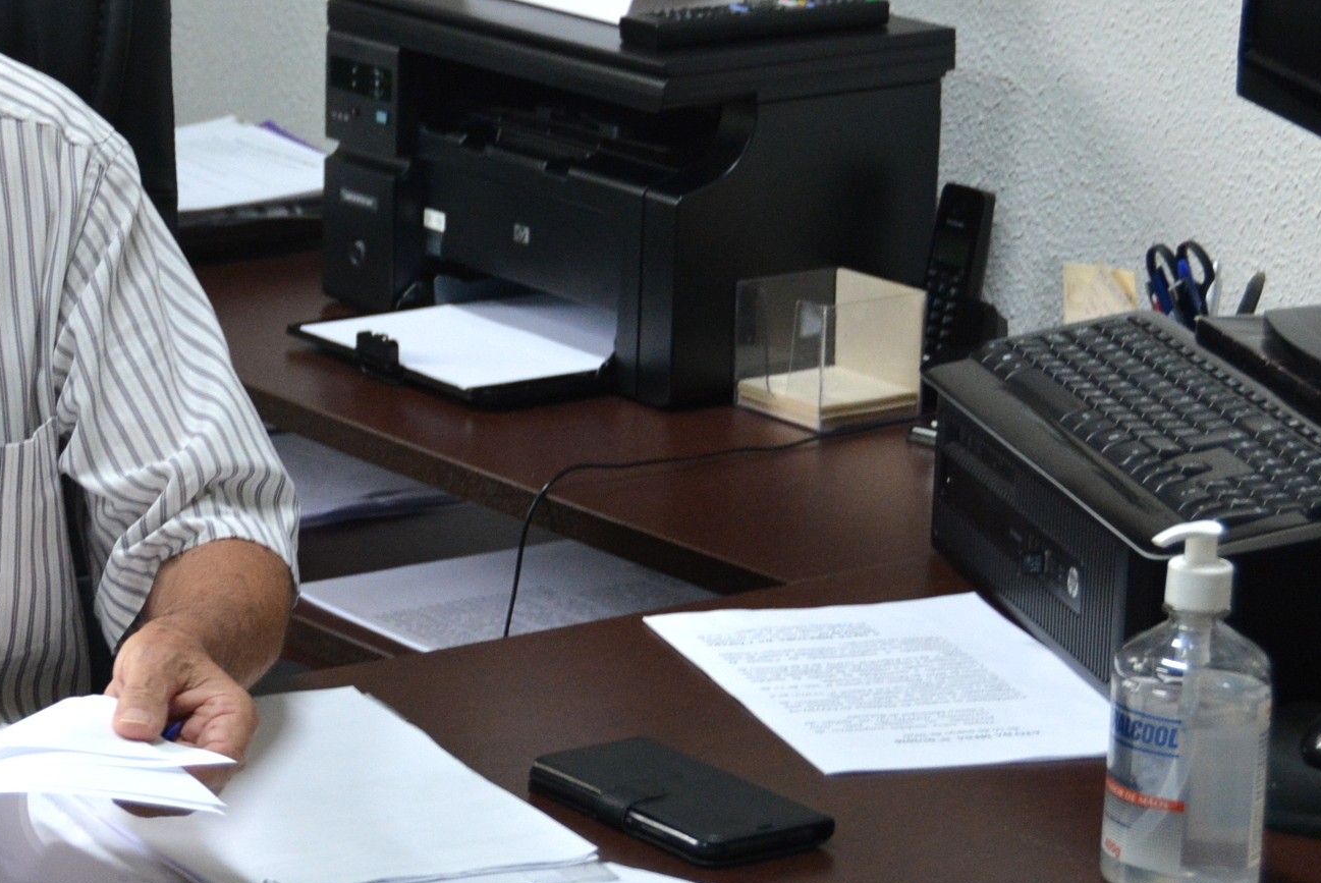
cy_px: 440
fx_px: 4449
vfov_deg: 11.3
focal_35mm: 121
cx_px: 150
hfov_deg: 16.7
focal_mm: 35
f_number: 4.2
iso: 800
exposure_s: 1/60
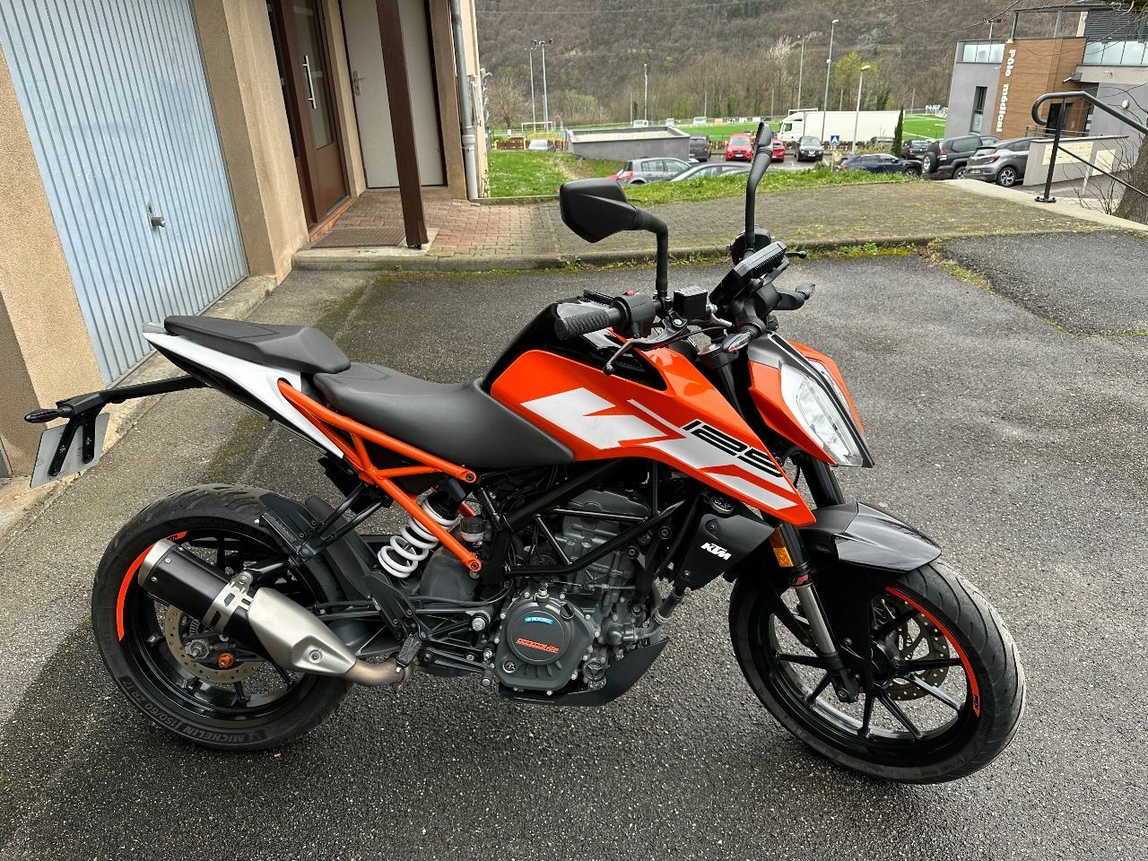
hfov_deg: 71.6
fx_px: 796
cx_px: 574
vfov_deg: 56.8
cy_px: 430
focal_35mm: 24
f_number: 1.78
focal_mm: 6.86
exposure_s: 1/680
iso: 80
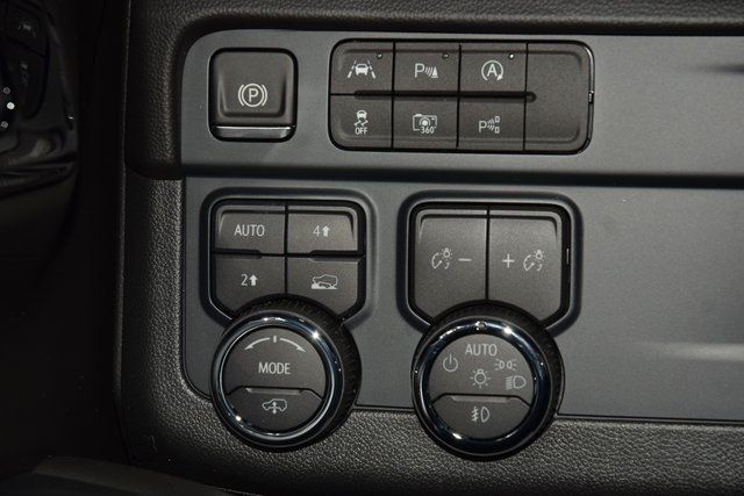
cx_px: 372
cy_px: 248
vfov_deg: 13.0
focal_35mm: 105
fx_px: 2170
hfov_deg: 19.5
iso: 100
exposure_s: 1/125
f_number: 8
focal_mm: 70
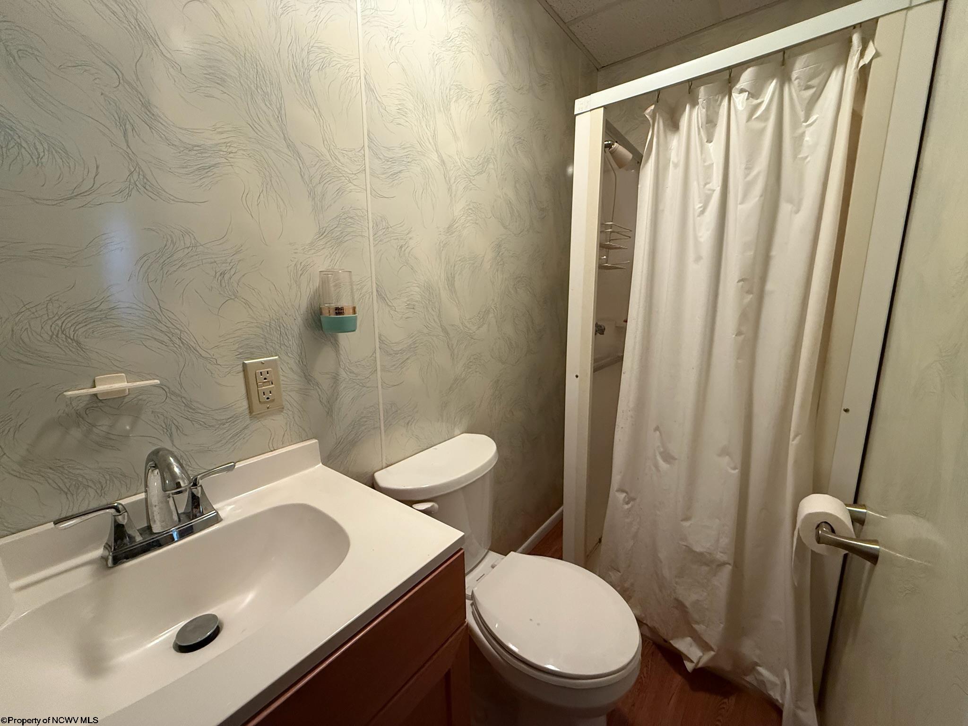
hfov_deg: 102.1
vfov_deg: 85.7
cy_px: 363
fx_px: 391
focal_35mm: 14
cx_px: 484
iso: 640
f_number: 2.2
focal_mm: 2.22
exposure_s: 1/60
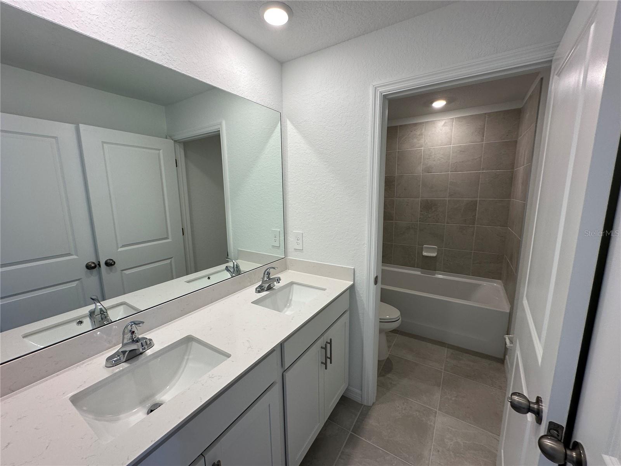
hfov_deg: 102.1
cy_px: 233
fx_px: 251
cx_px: 310
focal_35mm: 14
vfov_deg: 85.7
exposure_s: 1/120
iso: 80
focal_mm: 2.22
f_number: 2.2
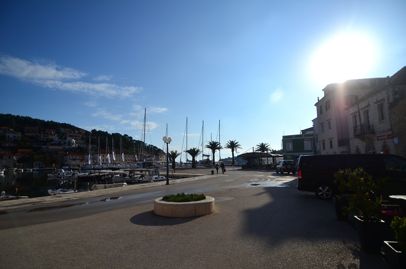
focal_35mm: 18
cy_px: 134
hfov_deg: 90.1
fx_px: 203
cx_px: 203
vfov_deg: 67.1
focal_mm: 12
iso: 220
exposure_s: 1/8000
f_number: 4
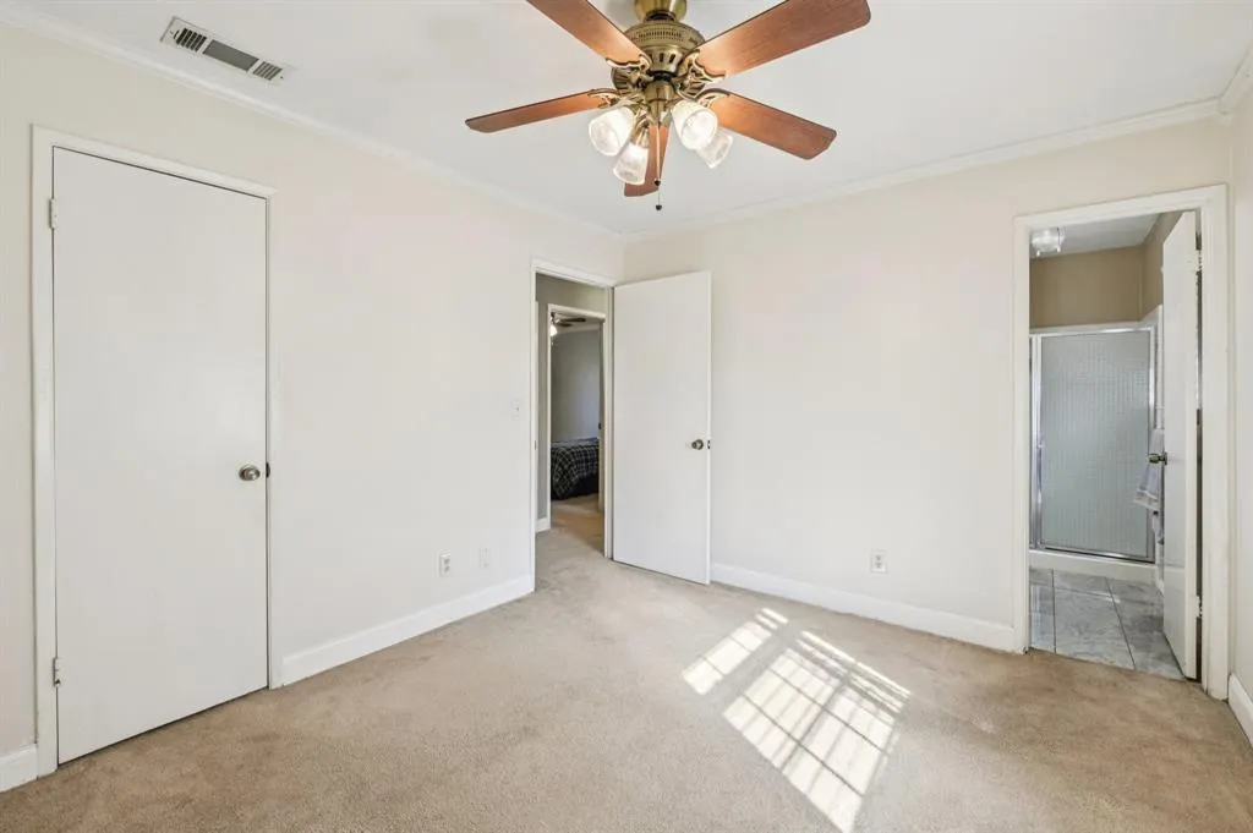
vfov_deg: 77.2
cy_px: 416
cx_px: 626
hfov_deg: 100.4
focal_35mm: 15
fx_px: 522
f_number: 8
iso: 400
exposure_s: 1/80
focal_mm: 15
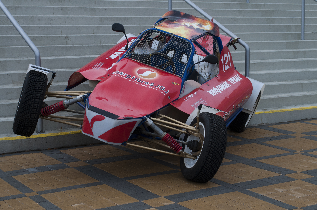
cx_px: 158
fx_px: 594
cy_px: 105
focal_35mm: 68
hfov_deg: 29.9
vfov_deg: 20.1
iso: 320
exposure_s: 1/250
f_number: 10
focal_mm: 45
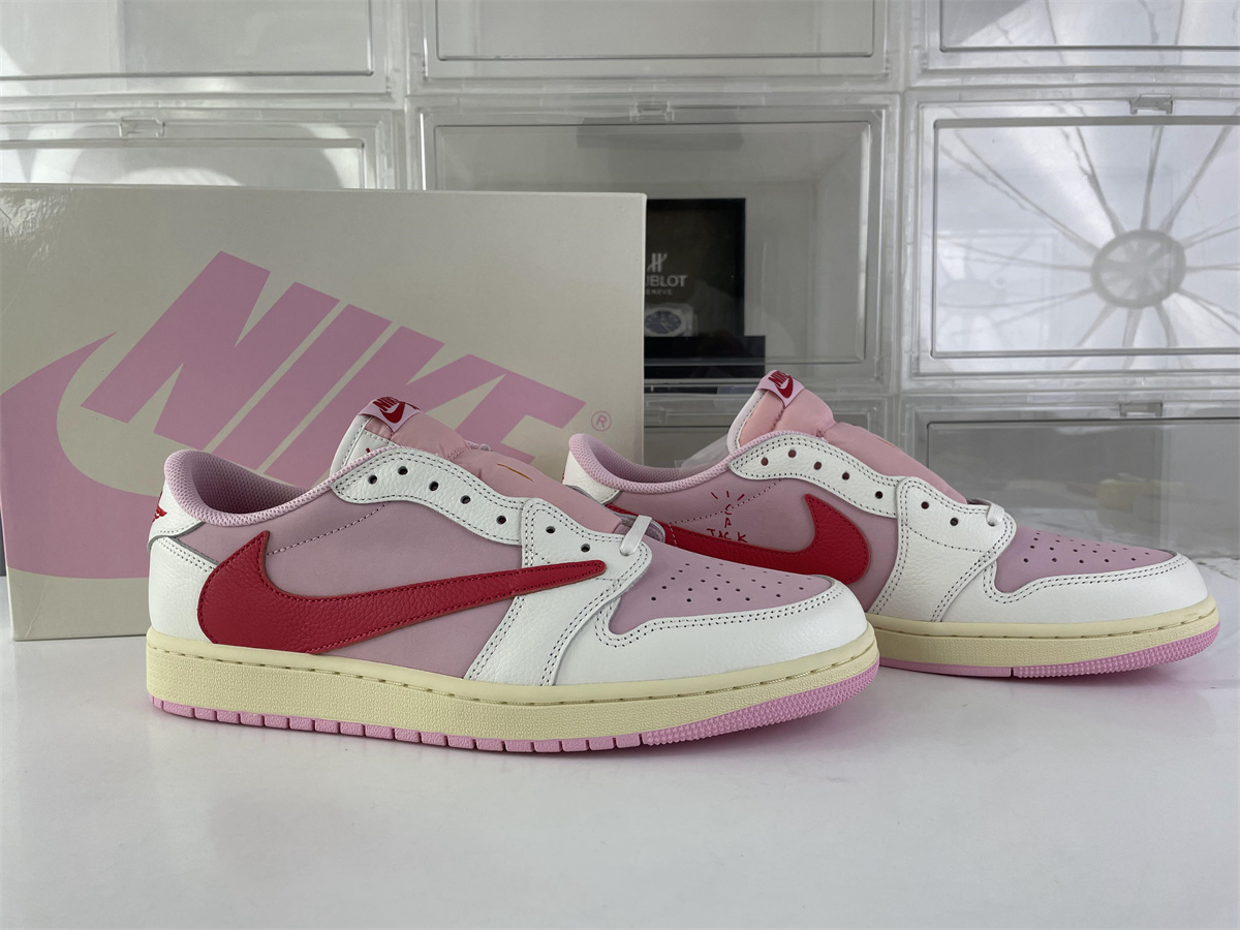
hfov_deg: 67.3
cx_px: 620
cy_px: 465
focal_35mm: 26
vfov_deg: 53.1
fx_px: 931
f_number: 1.6
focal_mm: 4.2
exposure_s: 1/355
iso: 32
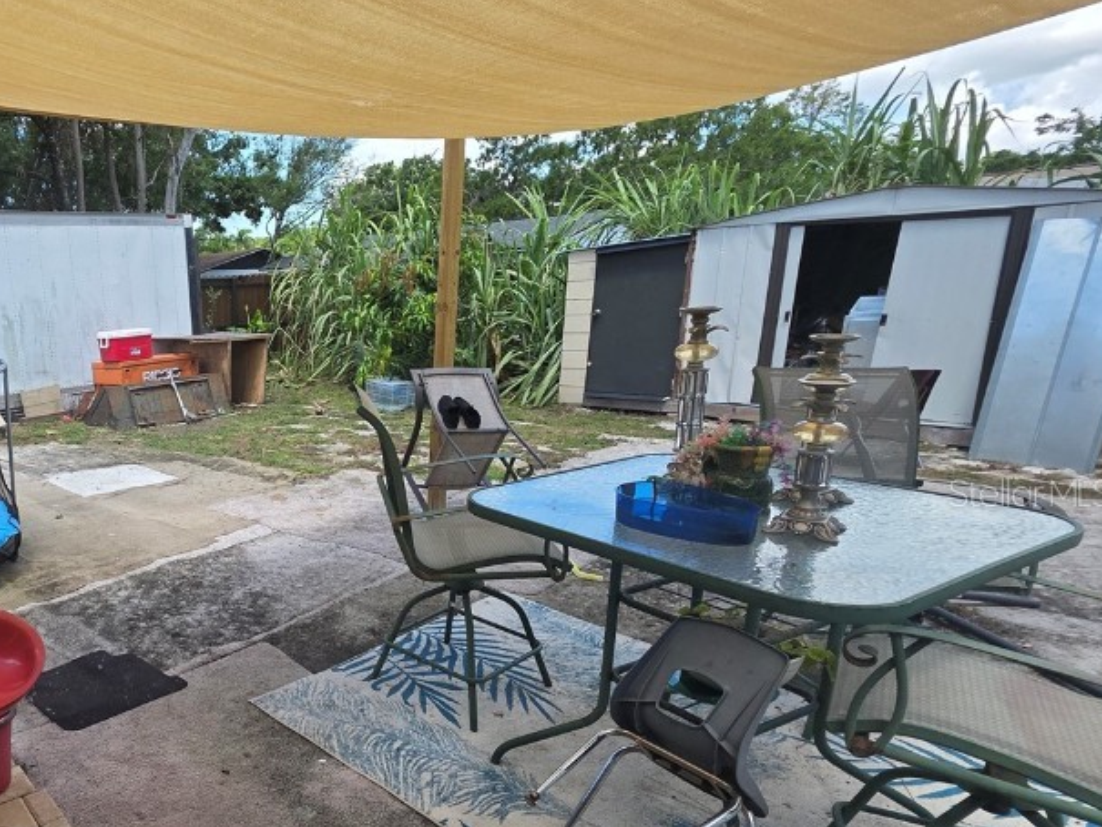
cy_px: 492
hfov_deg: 67.5
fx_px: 701
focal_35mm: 22
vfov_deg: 60.6
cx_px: 188
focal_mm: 2.2
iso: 40
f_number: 1.9
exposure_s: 1/572
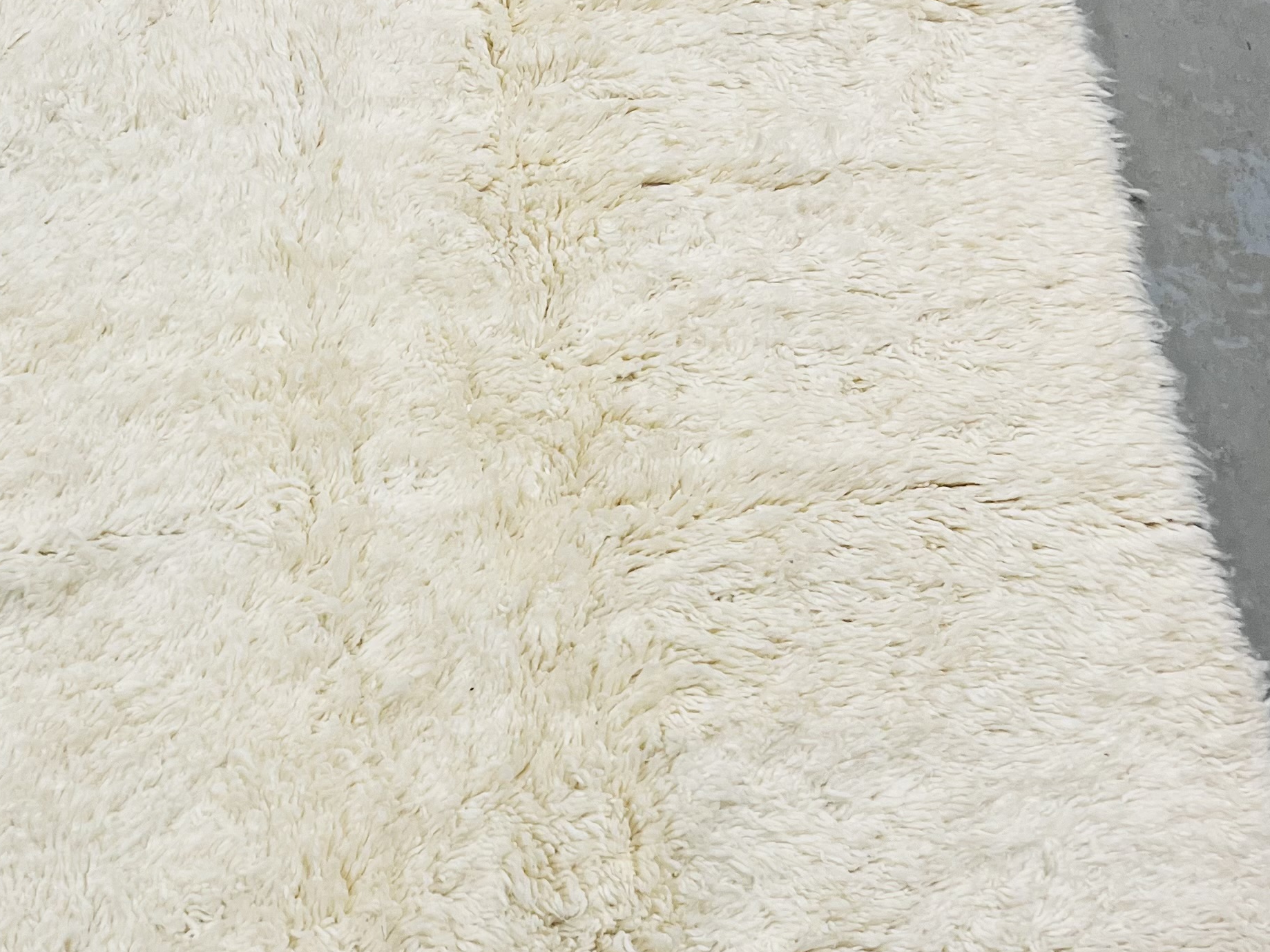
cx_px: 372
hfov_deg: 33.3
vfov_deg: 25.6
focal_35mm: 57
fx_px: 2091
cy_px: 525
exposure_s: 1/100
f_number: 1.5
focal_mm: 5.7
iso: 100
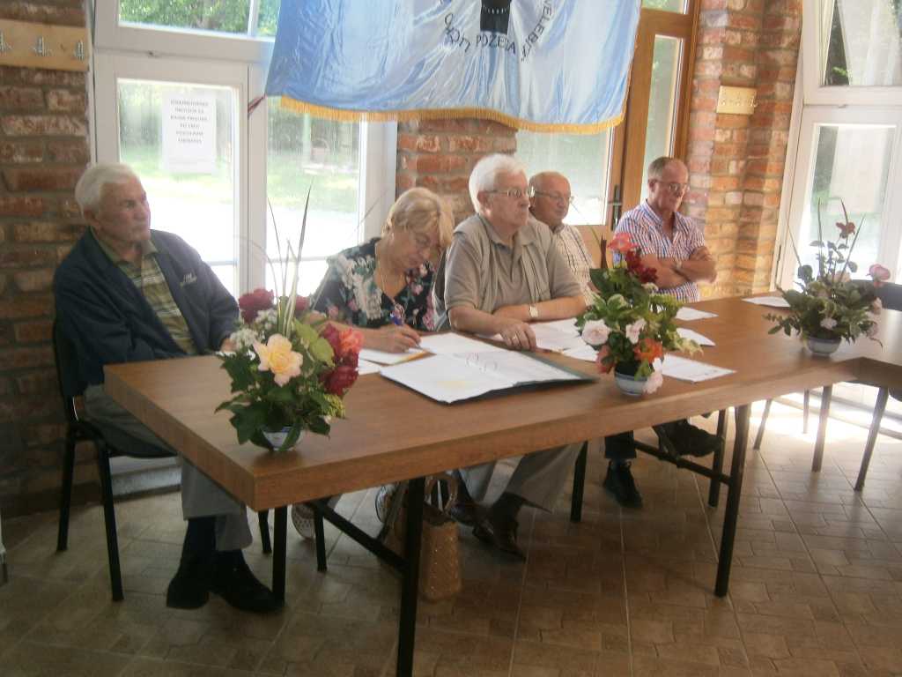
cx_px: 451
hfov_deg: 51.4
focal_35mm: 36
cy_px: 338
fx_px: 938
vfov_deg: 39.7
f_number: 3.1
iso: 125
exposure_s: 1/40
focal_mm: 6.4
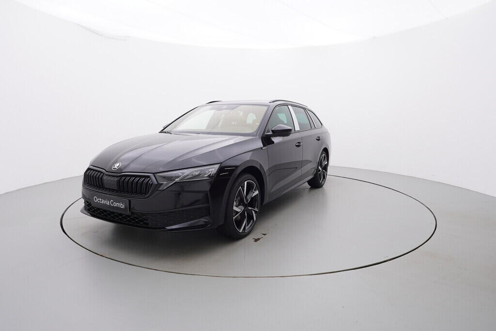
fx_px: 310
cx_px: 248
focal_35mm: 22
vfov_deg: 56.2
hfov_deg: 77.3
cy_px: 166
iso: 200
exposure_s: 1/80
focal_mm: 15
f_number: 5
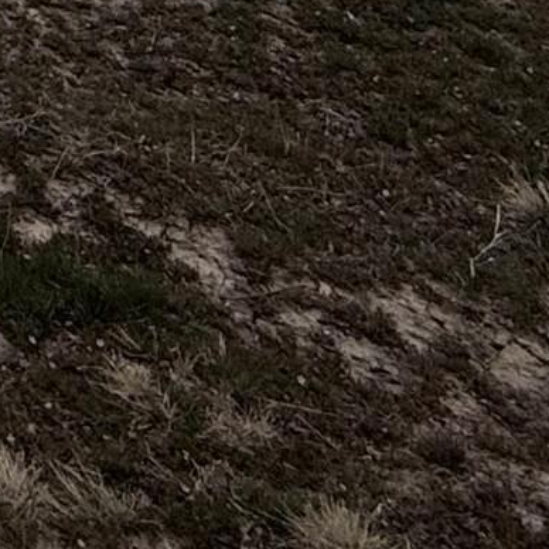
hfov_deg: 13.8
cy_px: -898
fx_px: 1758
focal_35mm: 98
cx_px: -675
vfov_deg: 12.4
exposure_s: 1/6173
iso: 40
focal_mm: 2.22
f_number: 2.2
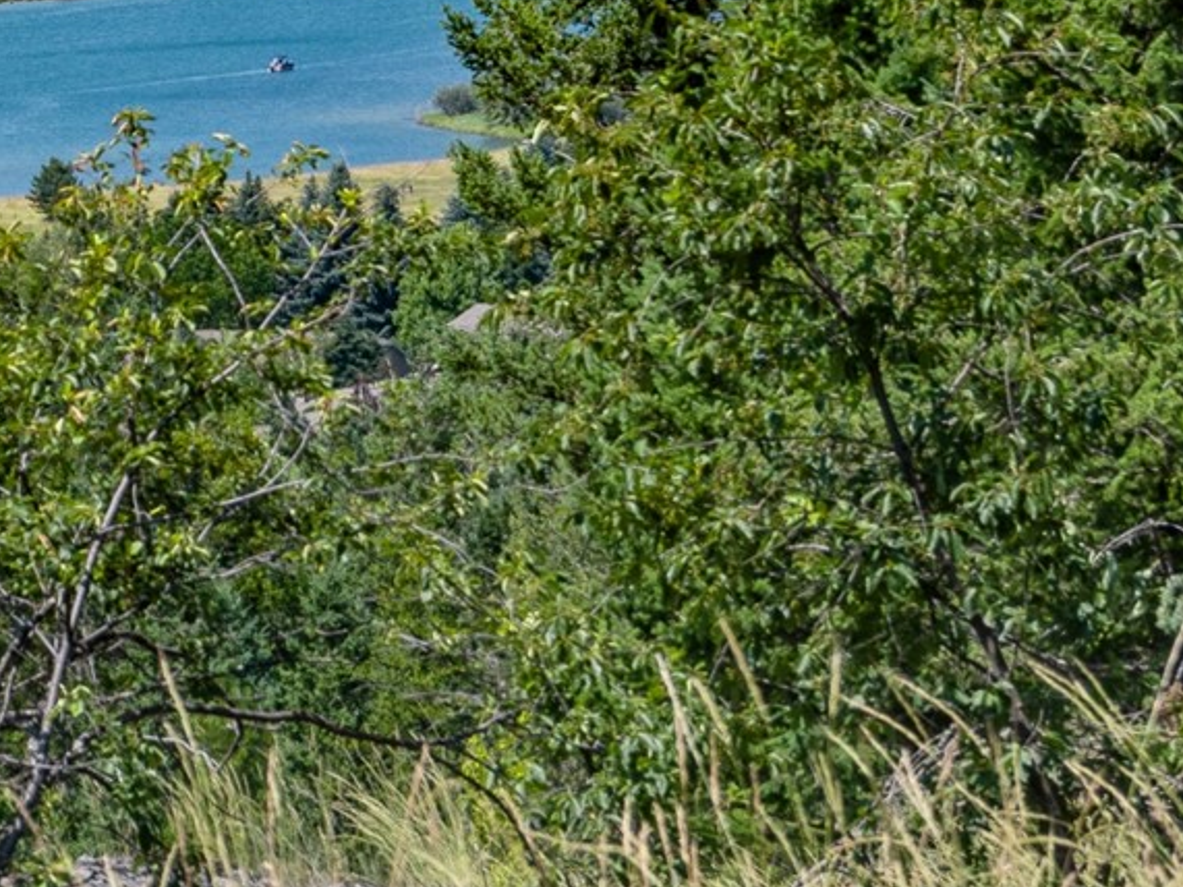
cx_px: 253
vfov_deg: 5.0
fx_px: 10250
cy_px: 211
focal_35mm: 300
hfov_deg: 6.6
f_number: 6.3
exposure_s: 1/320
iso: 100
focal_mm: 55
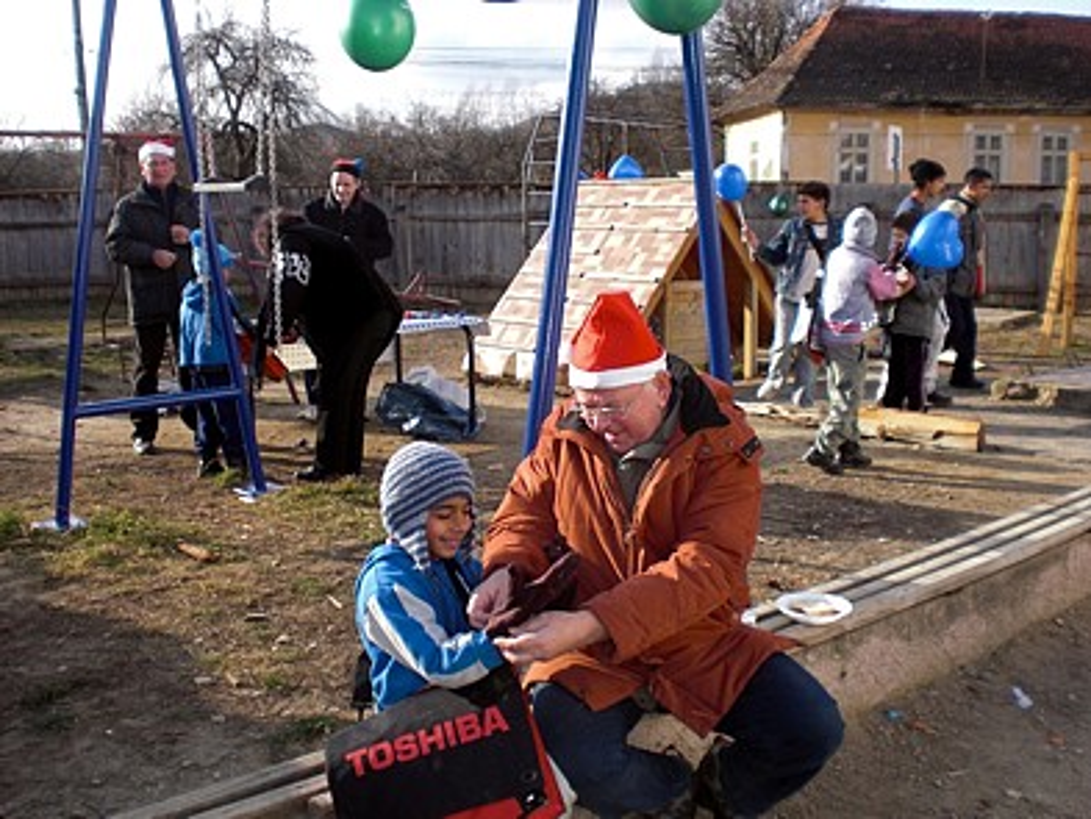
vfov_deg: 37.7
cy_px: 410
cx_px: 546
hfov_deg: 49.0
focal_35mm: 38
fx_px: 1198
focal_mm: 6.3
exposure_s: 1/400
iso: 64
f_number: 3.1
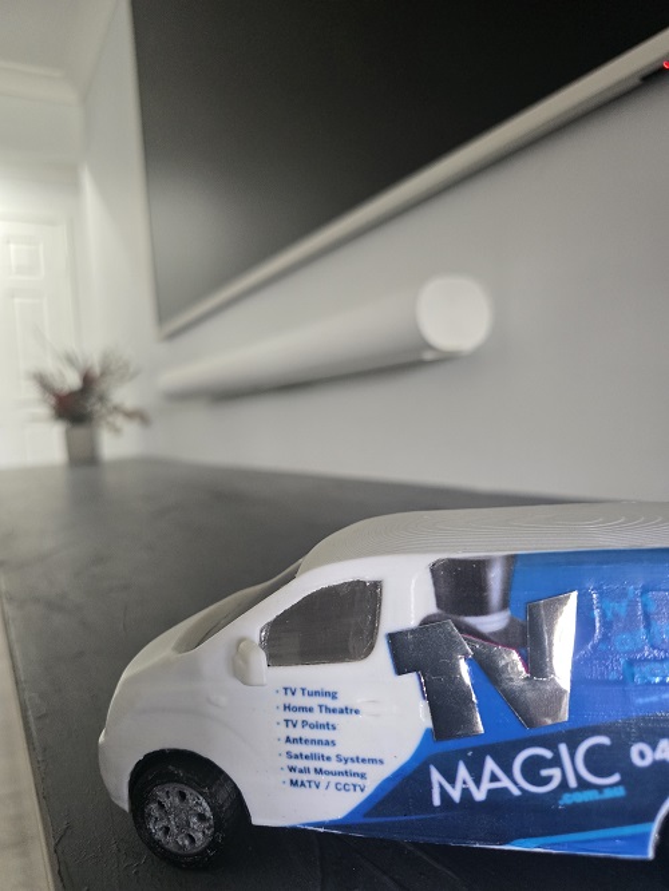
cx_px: 334
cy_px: 446
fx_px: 592
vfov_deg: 73.9
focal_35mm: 23
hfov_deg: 58.9
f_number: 1.7
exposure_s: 1/100
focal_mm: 6.3
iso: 640
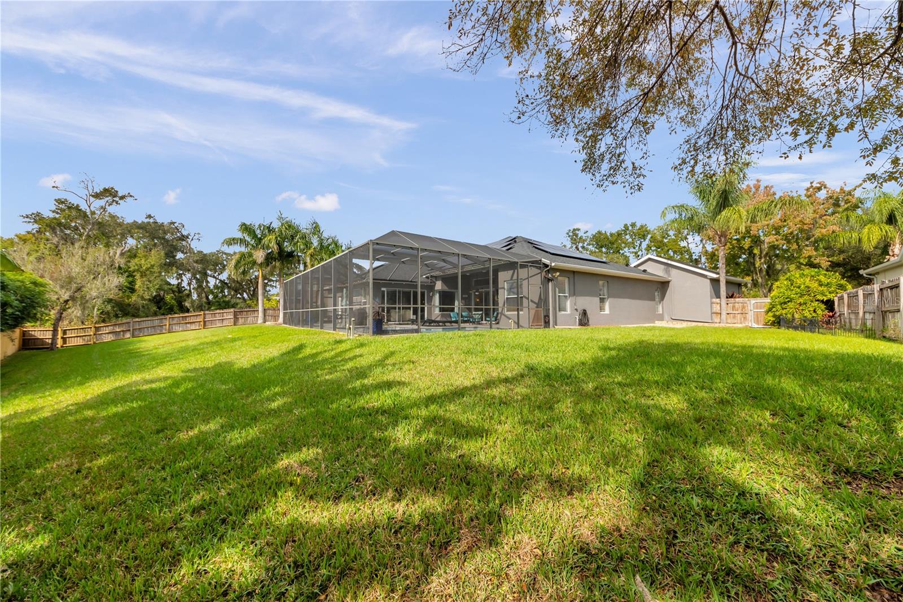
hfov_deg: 112.6
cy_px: 301
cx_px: 452
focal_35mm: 12
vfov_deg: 90.0
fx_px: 301
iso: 180
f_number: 9
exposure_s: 1/320
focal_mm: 8
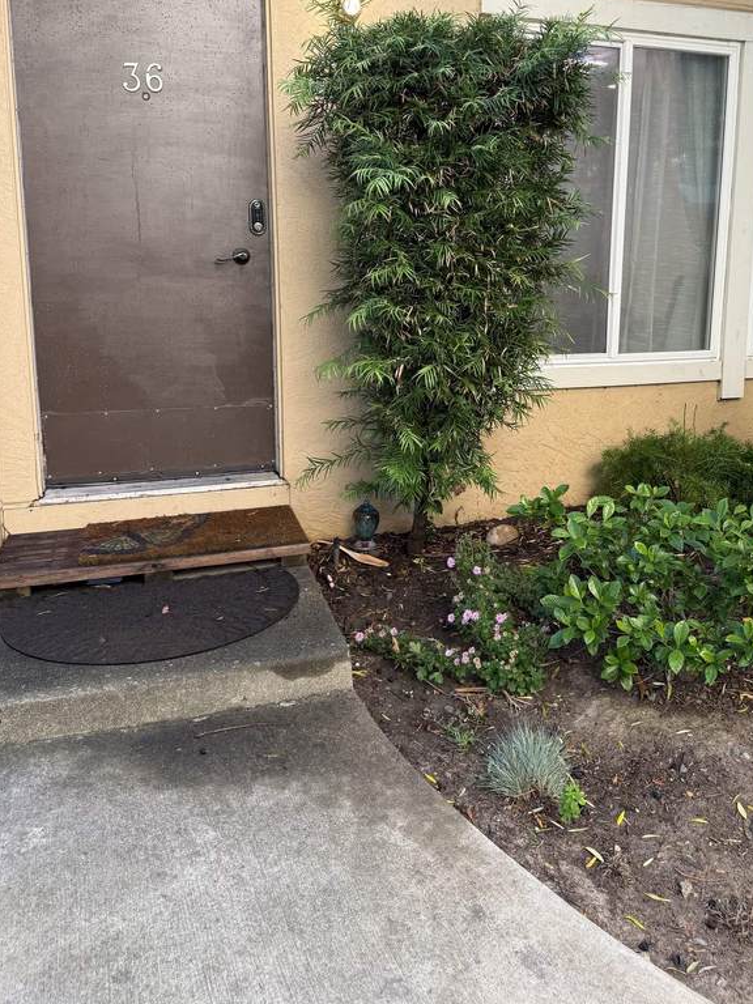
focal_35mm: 30
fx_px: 870
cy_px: 387
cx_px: 465
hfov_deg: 46.4
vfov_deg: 59.3
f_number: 1.78
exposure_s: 1/121
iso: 64
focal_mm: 6.76
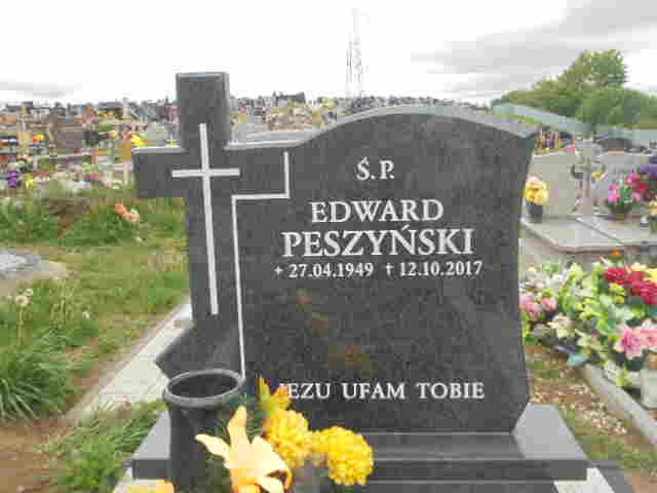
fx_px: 645
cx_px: 328
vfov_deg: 41.8
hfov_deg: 54.0
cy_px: 246
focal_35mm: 34
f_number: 4
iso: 100
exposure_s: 1/200
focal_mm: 6.1
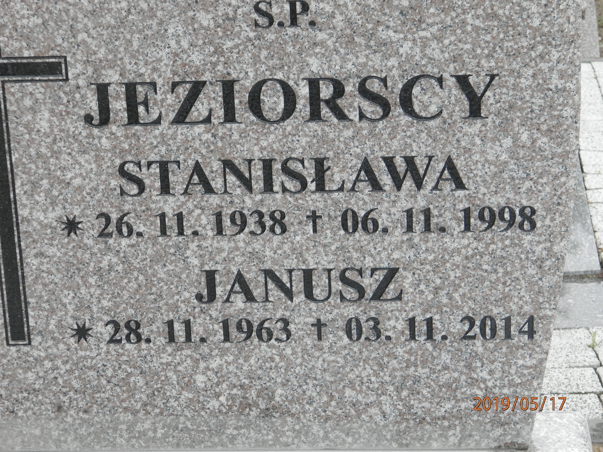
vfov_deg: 14.0
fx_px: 1846
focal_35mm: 106
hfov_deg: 18.5
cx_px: 302
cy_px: 226
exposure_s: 1/160
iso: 125
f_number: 4.5
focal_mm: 19
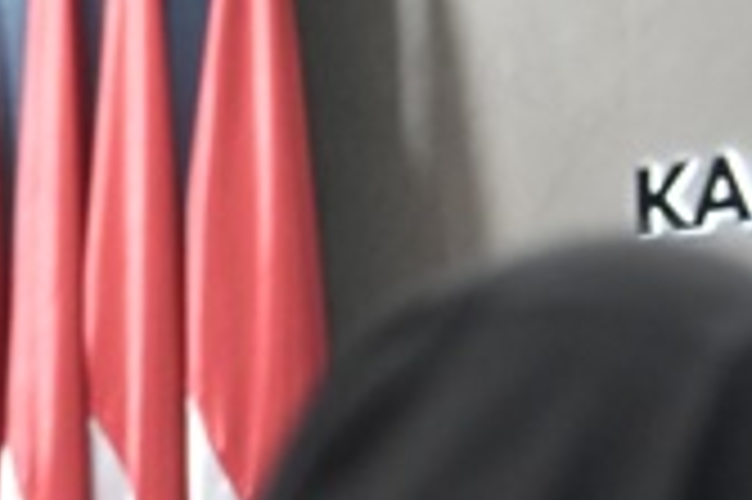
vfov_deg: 4.8
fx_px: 6010
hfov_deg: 7.0
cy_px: 525
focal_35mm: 288
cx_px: -603
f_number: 2.8
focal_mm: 50
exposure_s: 1/125
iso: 1600
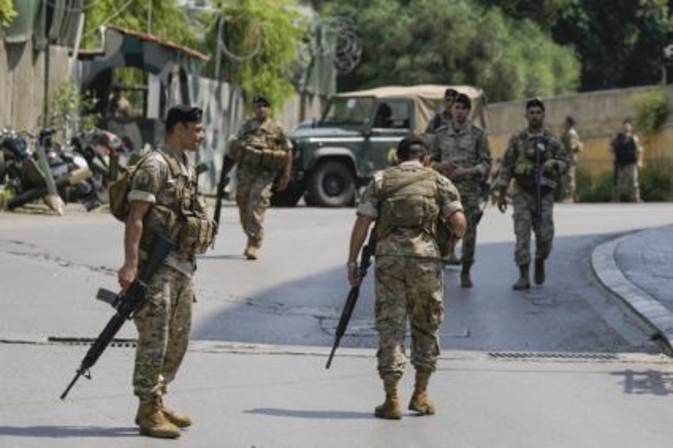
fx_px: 2803
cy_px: 224
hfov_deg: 13.7
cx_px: 336
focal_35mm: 150
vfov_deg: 9.1
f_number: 5
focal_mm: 150
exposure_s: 1/3200
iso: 500
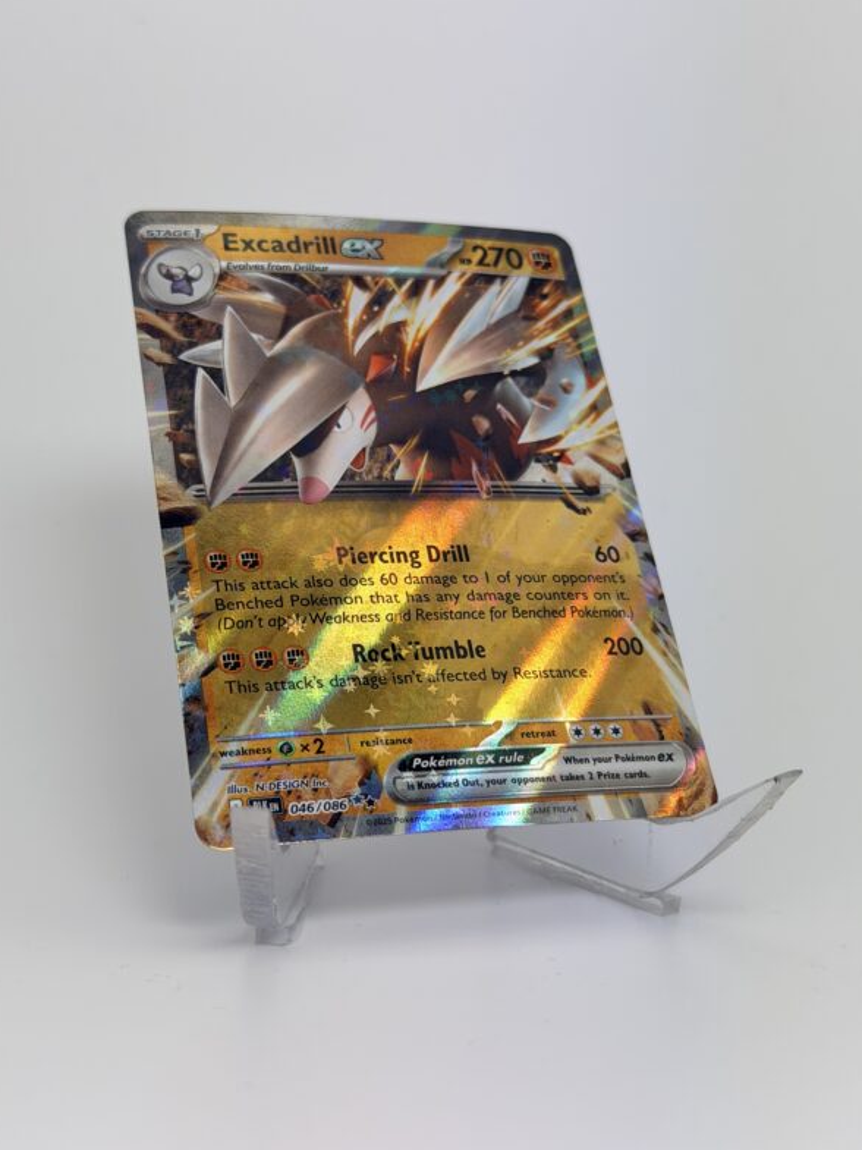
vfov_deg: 38.9
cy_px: 576
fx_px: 1627
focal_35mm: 49
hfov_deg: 29.7
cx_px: 430
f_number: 1.78
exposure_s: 1/855
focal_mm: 6.76
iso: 64
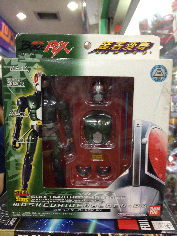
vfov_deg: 52.6
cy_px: 118
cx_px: 88
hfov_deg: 40.7
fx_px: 239
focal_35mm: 35
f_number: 2.4
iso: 125
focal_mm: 4.28
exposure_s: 1/20
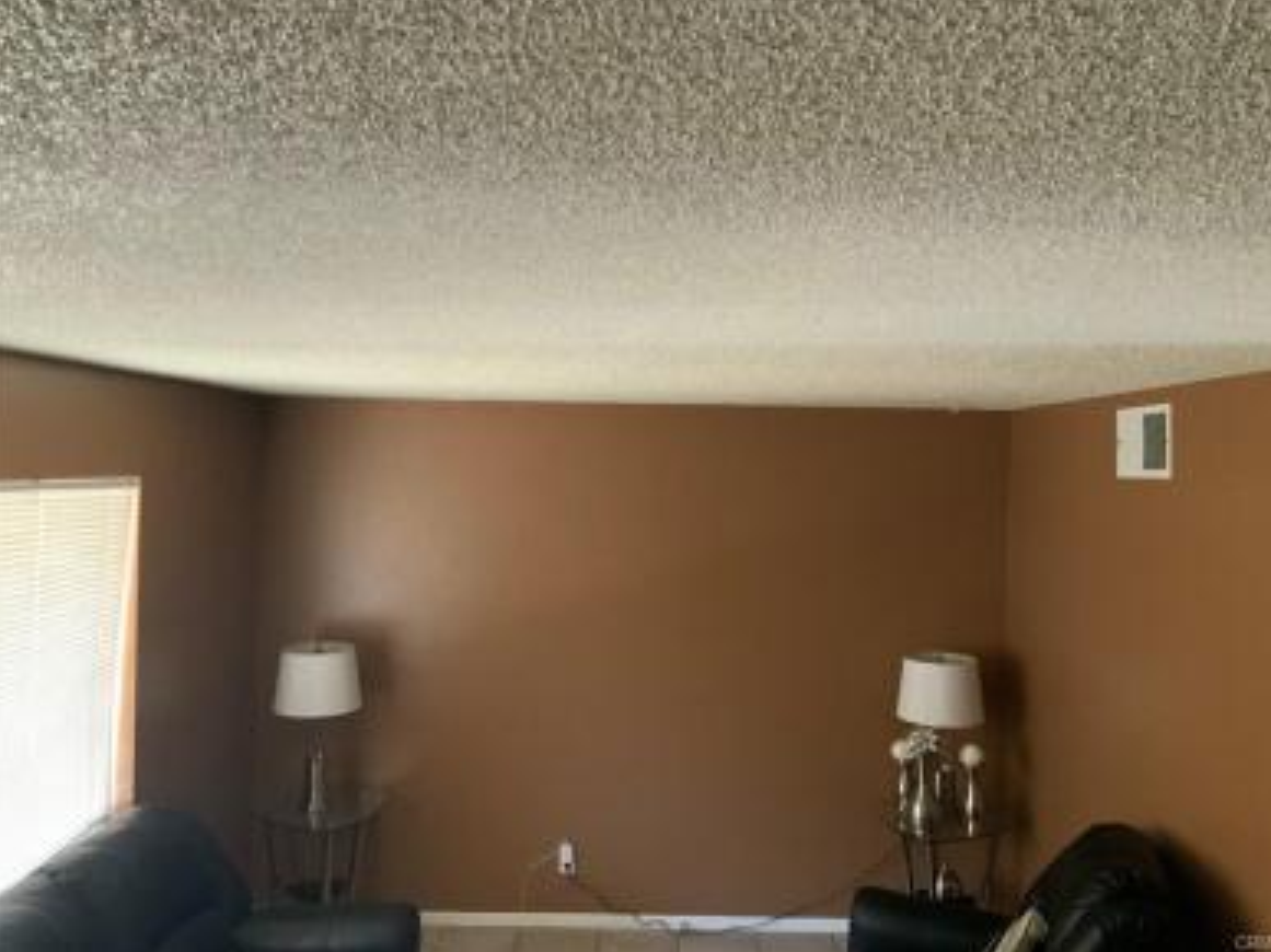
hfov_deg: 60.0
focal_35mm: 30
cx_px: 644
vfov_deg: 46.8
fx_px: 1101
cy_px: 463
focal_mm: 3
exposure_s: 1/25
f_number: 1.8
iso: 320
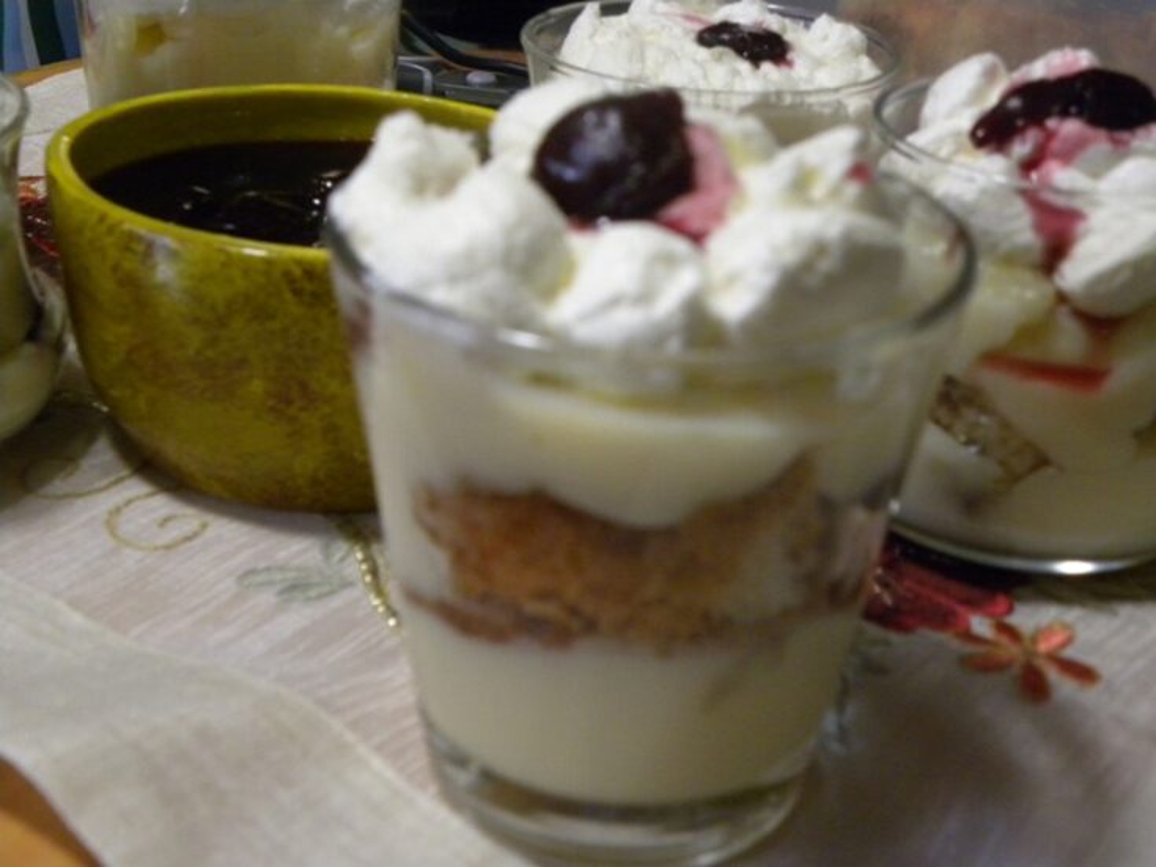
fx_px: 1736
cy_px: 434
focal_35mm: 52
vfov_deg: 28.0
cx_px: 578
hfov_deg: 36.8
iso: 400
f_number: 3.5
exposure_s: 1/60.7
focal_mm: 9.2
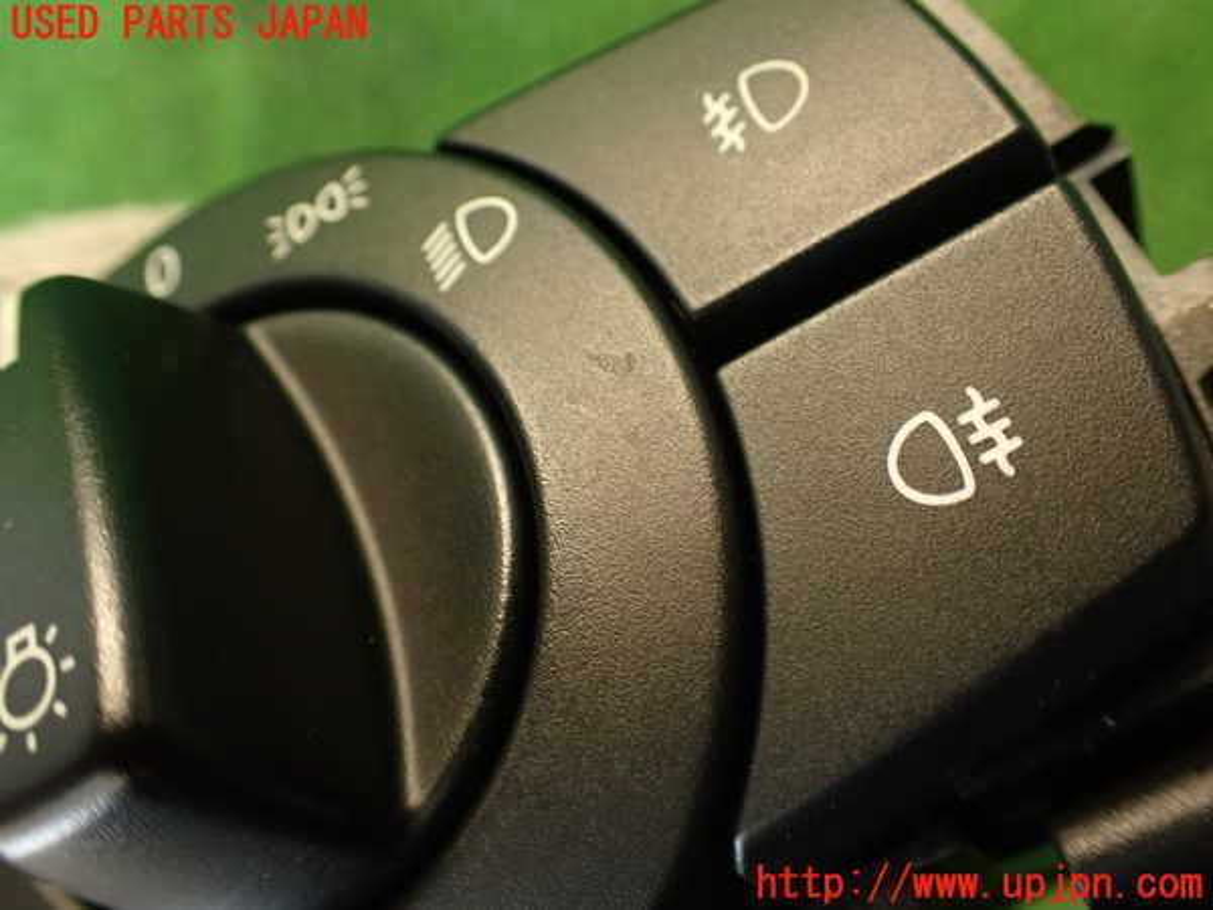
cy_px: 455
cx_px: 606
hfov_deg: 56.8
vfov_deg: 44.2
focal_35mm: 32
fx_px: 1121
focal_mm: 5.79
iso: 320
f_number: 2.4
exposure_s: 1/30
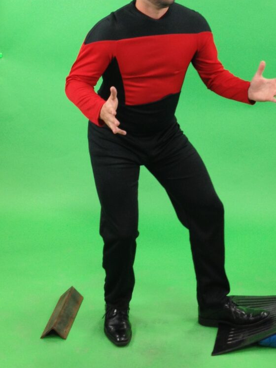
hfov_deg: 19.6
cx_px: 185
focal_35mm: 75
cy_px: 53
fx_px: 798
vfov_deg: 25.4
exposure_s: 1/30
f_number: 2.4
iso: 64
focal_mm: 4.28
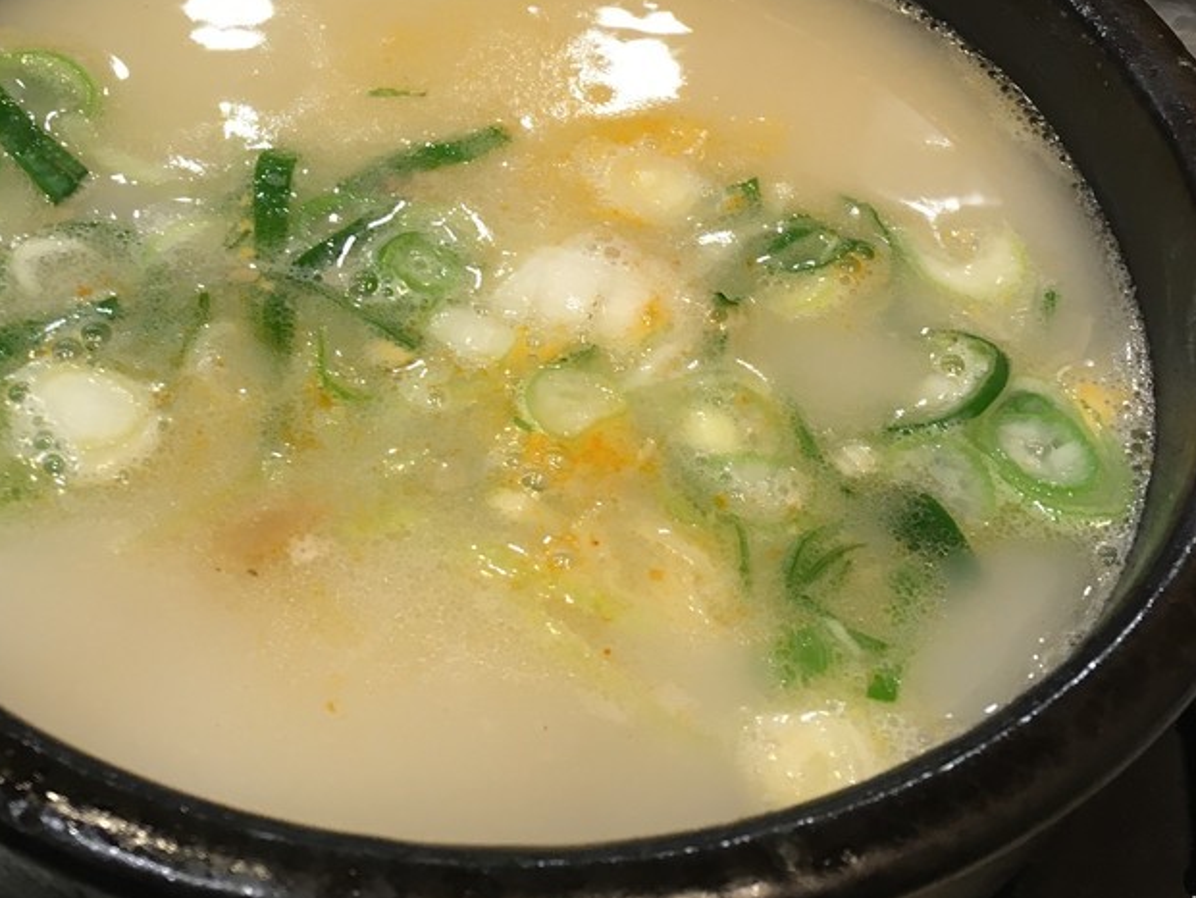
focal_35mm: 56
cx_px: 441
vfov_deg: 25.4
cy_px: 114
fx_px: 1935
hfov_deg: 34.2
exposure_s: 1/30
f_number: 2.2
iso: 64
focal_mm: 4.15
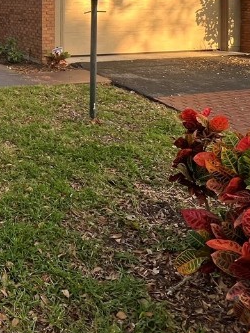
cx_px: -14
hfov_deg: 32.4
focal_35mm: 40
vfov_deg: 40.3
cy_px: -8
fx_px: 385
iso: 32
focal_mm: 1.57
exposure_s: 1/184
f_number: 1.8
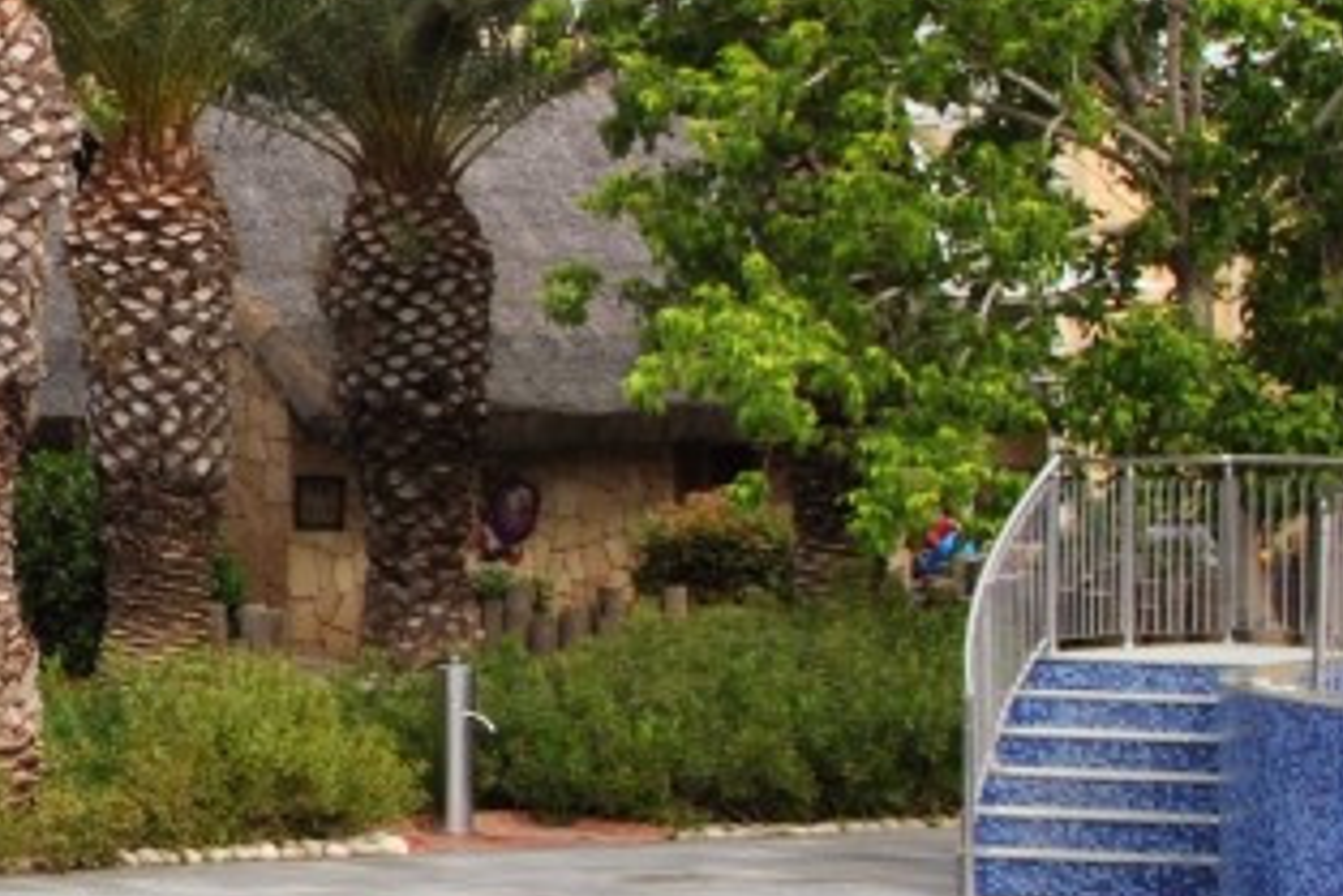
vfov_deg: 10.4
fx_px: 4926
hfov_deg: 13.9
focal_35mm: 132
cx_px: -1019
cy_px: 347
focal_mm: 24
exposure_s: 1/200
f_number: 6.3
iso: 100
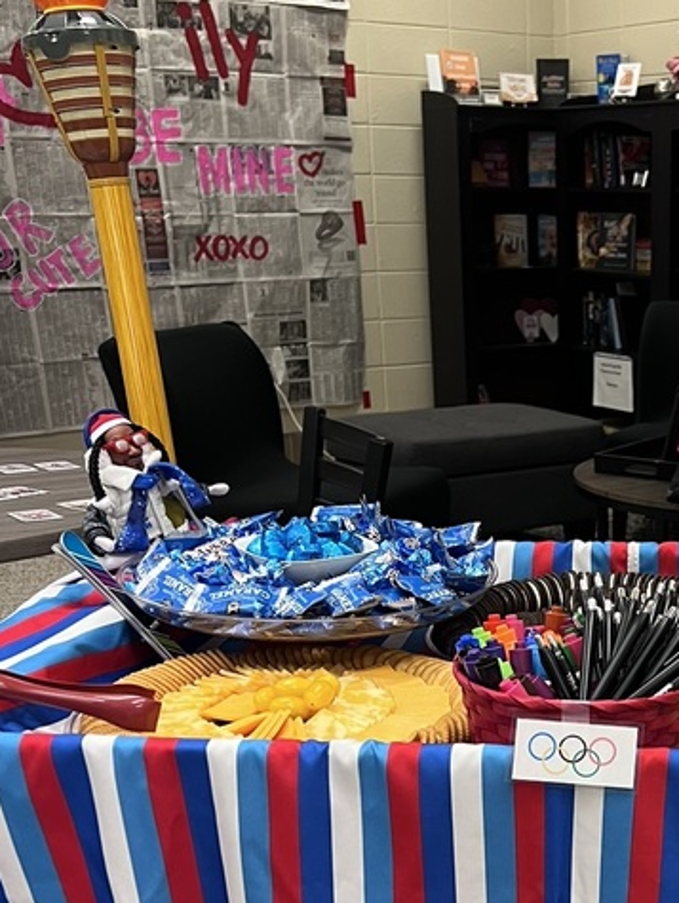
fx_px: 1463
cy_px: 663
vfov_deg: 33.7
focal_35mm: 56
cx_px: 652
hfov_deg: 25.1
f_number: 1.5
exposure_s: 1/61
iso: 100
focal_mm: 5.7
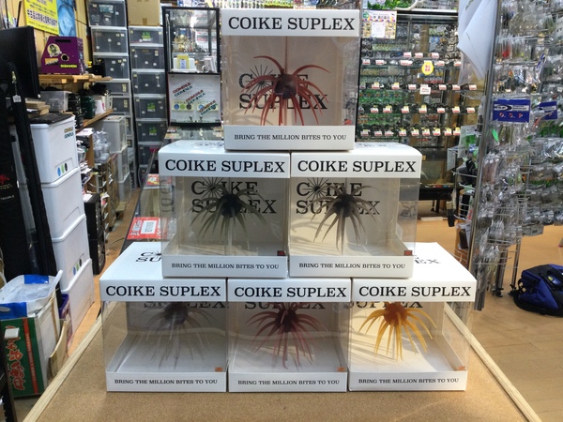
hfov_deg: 58.4
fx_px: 504
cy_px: 211
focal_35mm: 31
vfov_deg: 45.4
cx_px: 282
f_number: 2.4
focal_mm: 3.3
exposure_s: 1/33
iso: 32
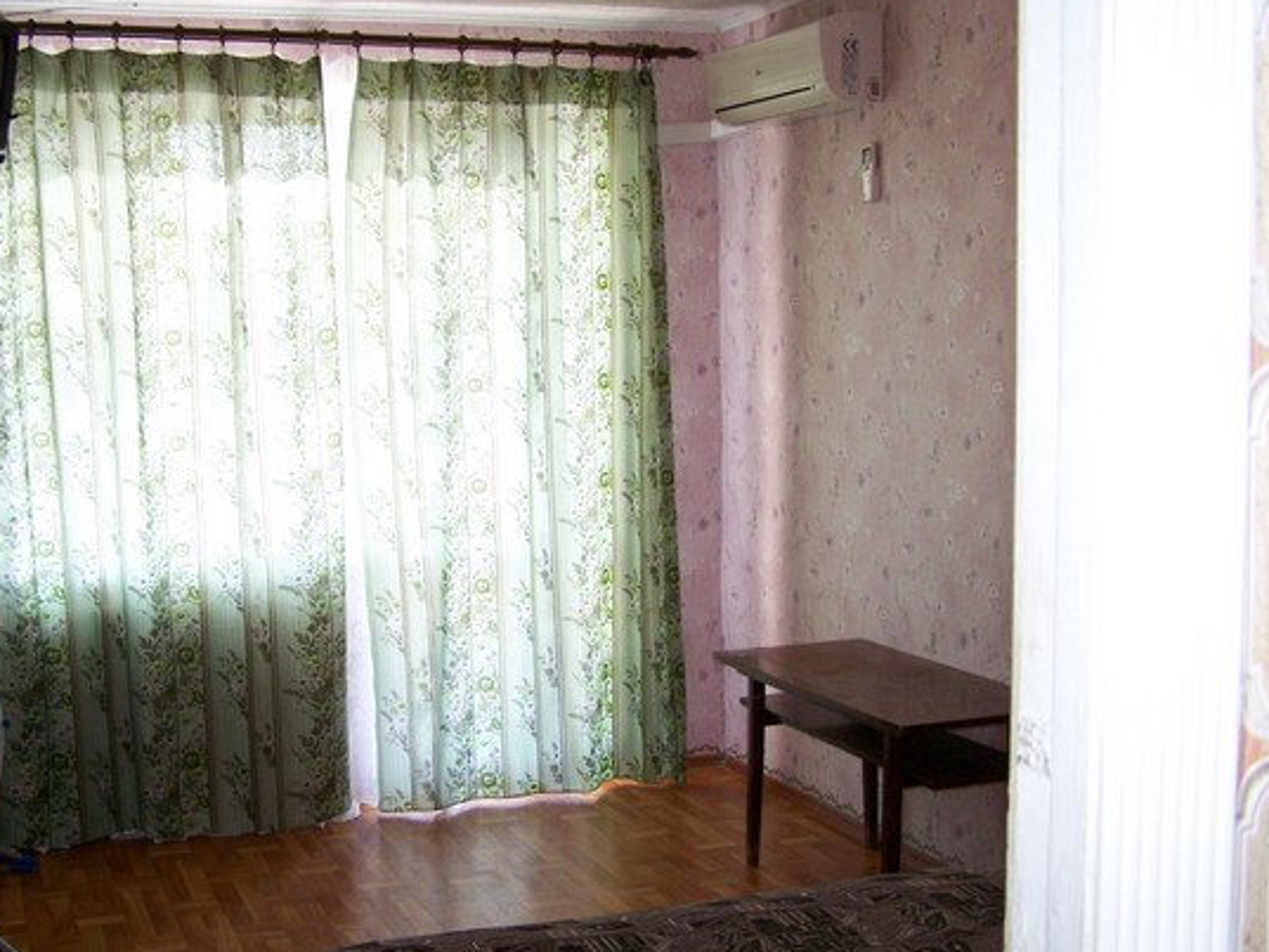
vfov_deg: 31.5
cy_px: 513
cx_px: 508
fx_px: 1687
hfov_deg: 41.0
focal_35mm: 46
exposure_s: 1/60
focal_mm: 6.3
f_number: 2.8
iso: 160
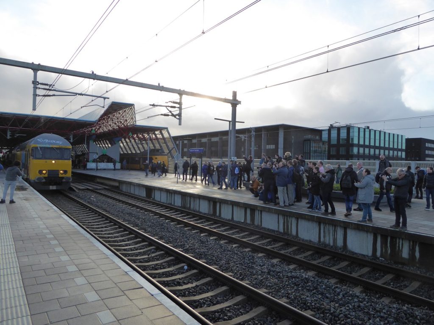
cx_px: 217
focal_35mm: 25
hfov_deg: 69.4
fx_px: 313
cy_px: 162
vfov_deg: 54.9
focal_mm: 4.3
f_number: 3.3
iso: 160
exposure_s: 1/400
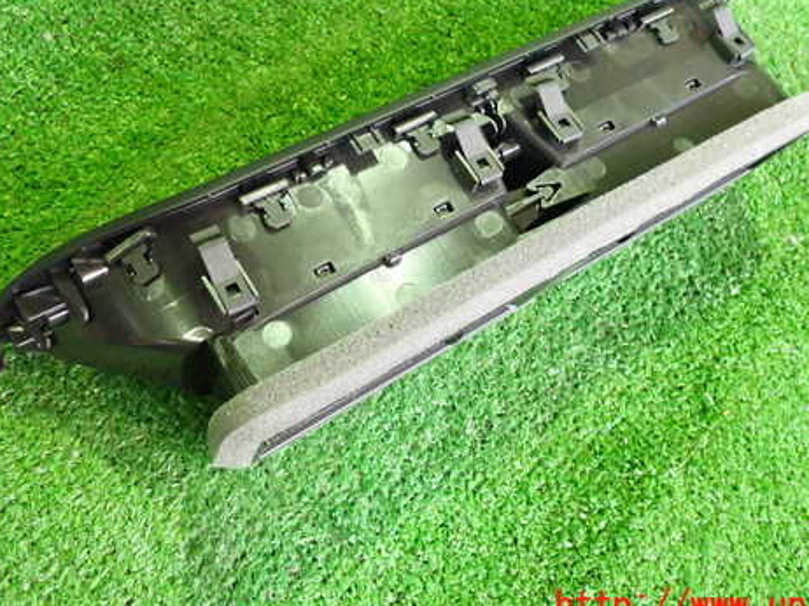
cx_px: 426
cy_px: 235
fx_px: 911
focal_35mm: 39
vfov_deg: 36.6
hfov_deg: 47.9
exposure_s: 1/60
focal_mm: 5.4
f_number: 2.3
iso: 1000
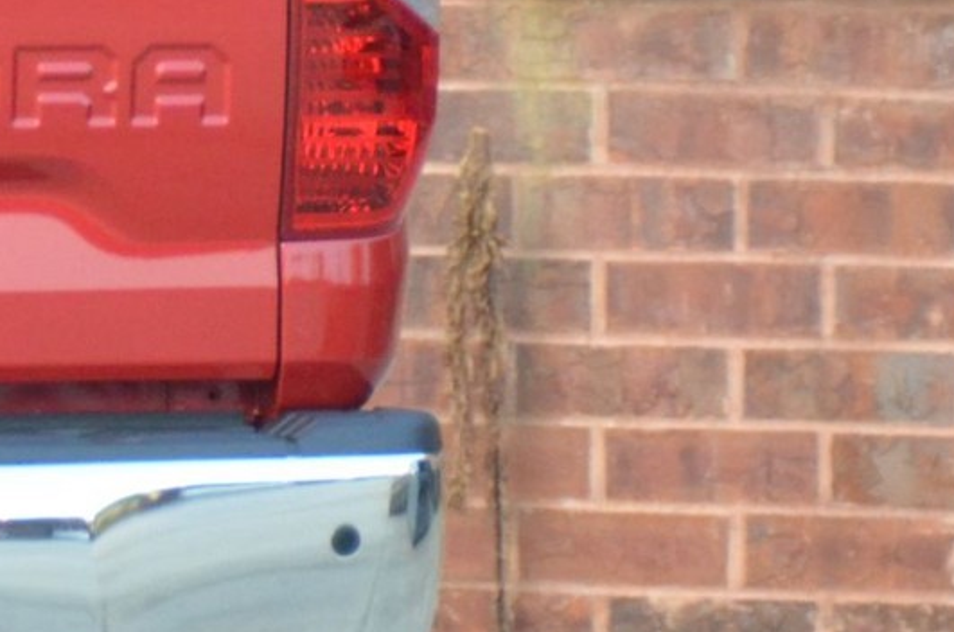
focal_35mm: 918
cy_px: 14
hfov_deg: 2.2
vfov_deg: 1.5
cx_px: -1261
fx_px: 24283
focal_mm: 130
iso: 1600
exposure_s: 1/200
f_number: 5.6
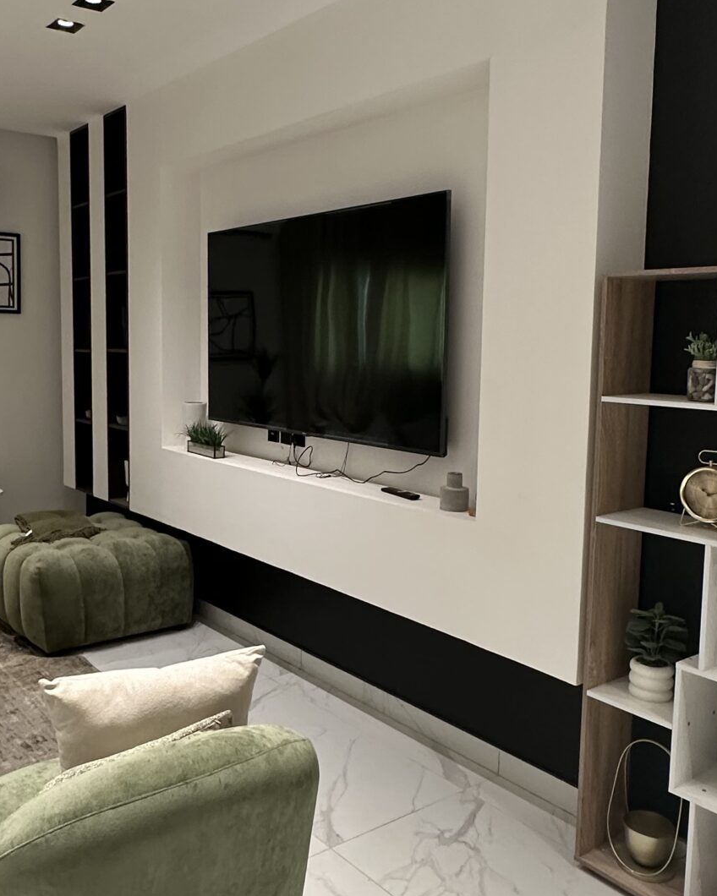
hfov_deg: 44.4
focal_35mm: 33
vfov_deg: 54.2
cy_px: 424
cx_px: 294
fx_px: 875
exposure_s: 1/60
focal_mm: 2.22
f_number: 2.2
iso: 250
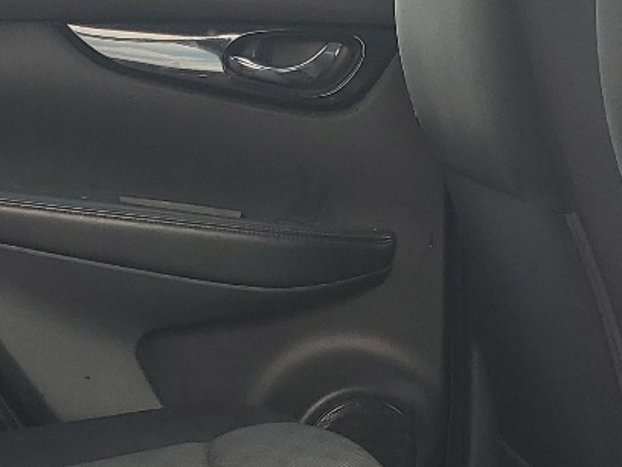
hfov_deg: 19.3
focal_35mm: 102
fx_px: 1833
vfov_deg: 14.5
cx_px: 334
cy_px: 342
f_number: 1.5
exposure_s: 1/278
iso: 50
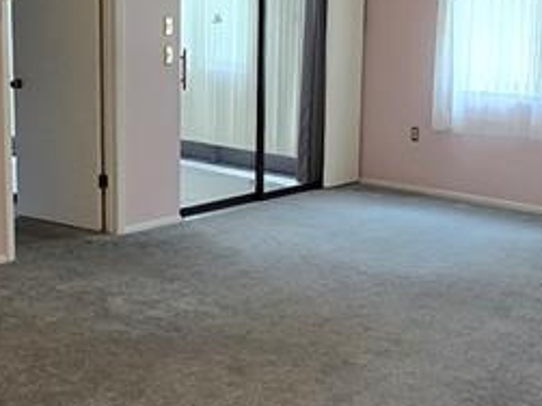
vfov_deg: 27.4
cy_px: 160
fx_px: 829
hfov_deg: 36.1
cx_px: 229
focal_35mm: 53
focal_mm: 2.2
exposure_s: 1/60
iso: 500
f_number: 2.2
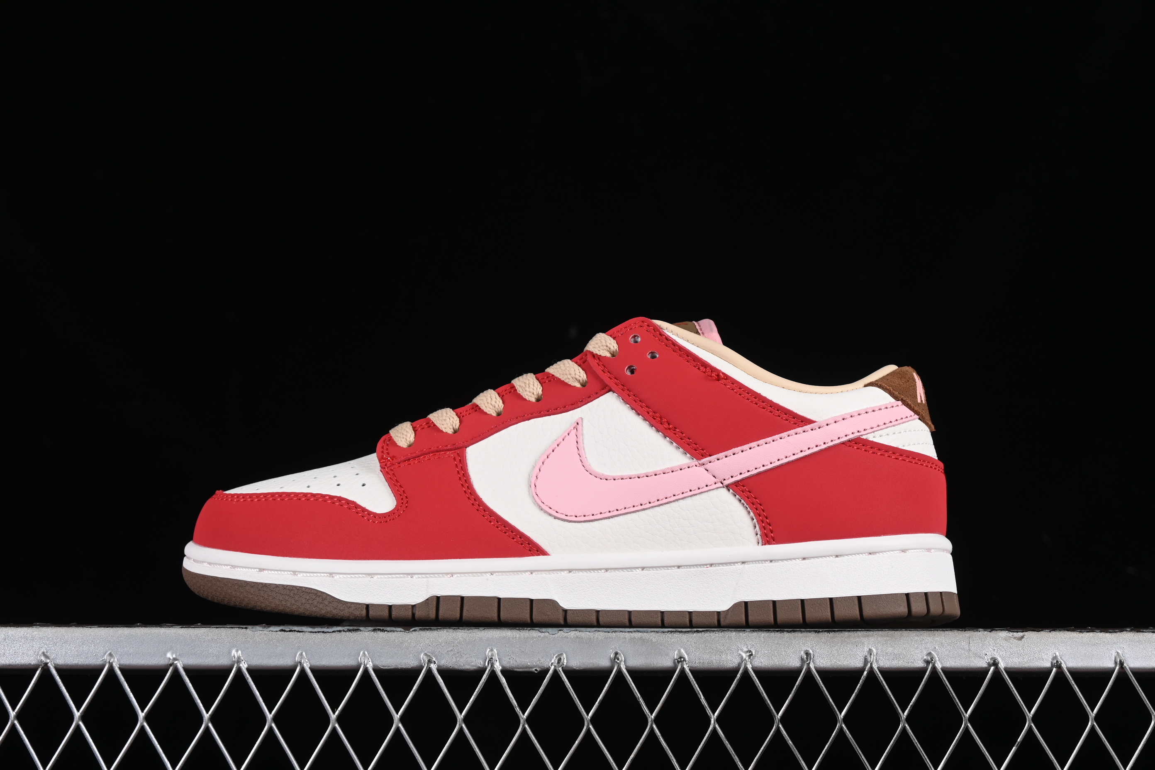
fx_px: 2406
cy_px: 385
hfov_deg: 27.0
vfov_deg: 18.2
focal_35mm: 75
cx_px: 578
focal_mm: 50
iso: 160
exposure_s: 1/80
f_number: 8
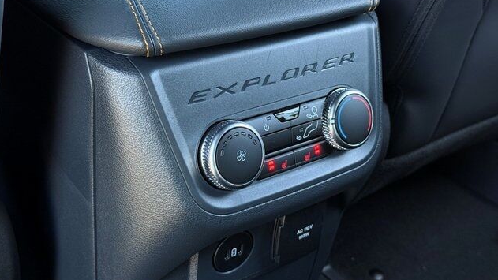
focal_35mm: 53
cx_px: 249
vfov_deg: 22.6
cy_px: 140
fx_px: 700
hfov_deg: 39.2
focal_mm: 6.76
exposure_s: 1/60
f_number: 1.78
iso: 100
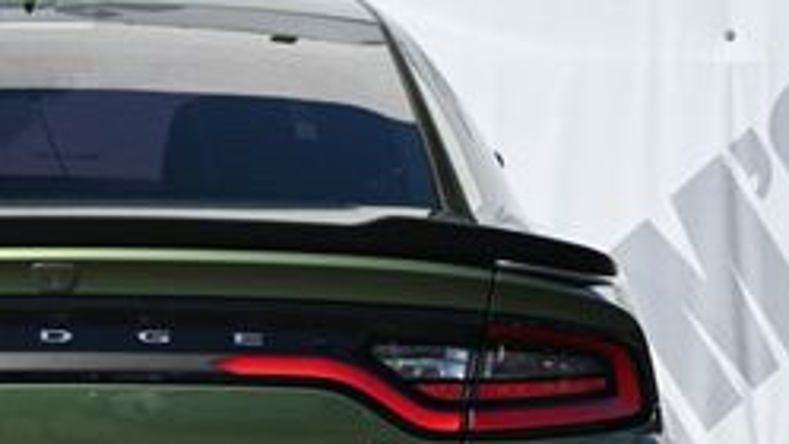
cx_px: 48
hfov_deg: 12.3
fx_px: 3626
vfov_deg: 7.0
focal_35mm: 173
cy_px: 358
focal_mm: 43
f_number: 6
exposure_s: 1/250
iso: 140
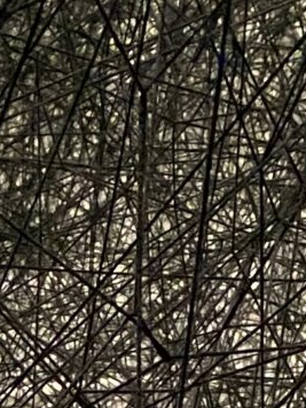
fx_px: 2298
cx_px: -586
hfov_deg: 6.9
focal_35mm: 195
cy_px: 1306
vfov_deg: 8.3
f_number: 1.8
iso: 500
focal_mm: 4.25
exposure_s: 1/33
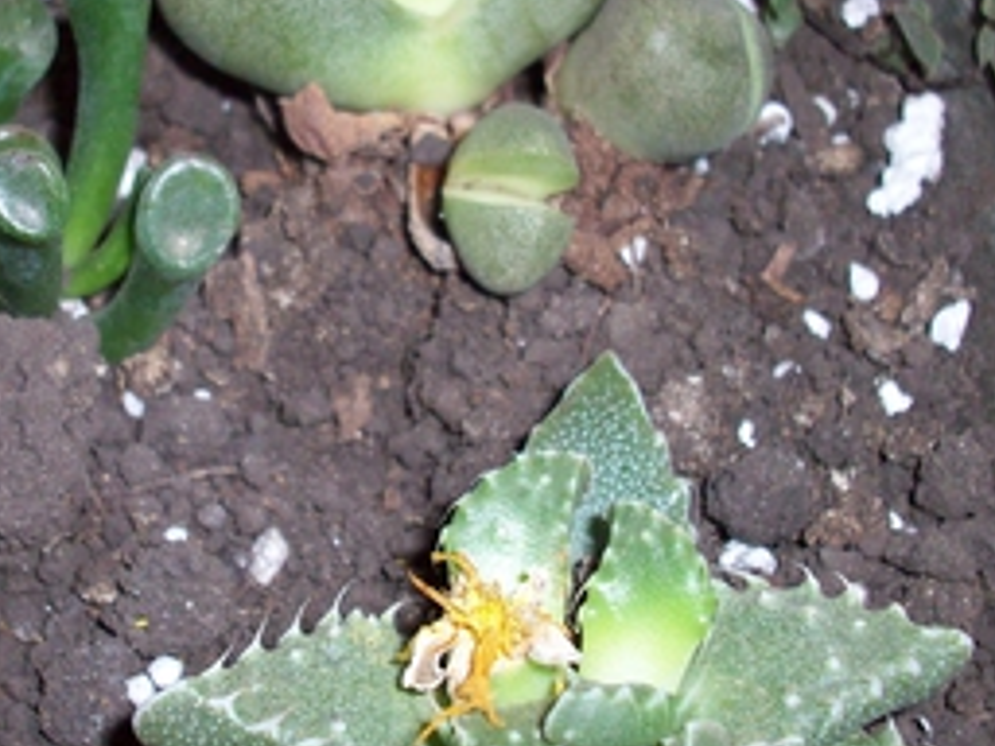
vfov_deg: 22.5
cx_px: 307
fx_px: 1868
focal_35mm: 65
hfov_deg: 29.5
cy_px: 291
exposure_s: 1/64
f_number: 2.8
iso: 160
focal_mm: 6.2
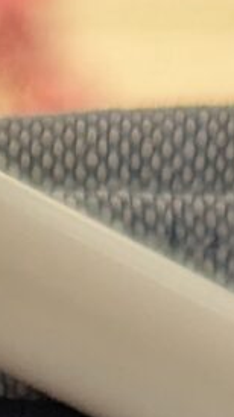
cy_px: 1368
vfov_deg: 8.5
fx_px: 2185
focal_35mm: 198
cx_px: 3
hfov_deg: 6.1
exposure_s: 1/234
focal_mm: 6.81
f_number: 1.85
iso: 124
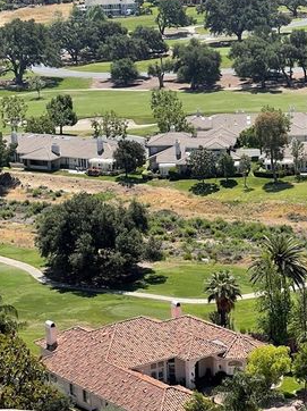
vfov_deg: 16.7
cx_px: 190
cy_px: 219
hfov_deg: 12.5
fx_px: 1397
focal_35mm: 118
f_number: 2.2
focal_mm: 7.5
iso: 20
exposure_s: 1/935
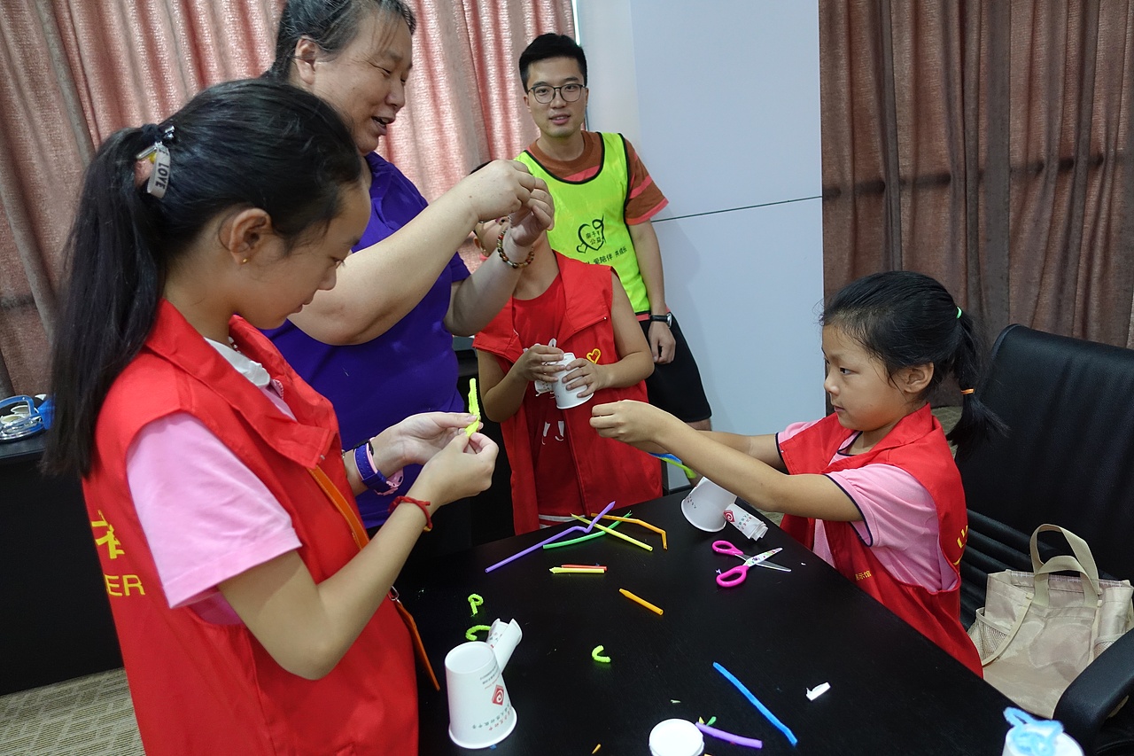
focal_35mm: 24
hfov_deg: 73.8
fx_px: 756
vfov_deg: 53.1
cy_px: 378
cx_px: 567
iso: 640
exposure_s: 1/60
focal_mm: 8.8
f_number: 1.8
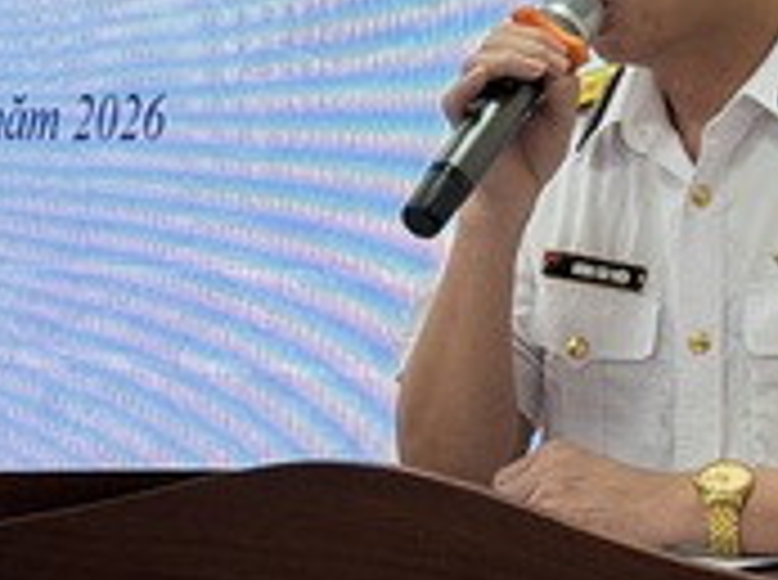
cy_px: -333
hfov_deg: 11.1
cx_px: 414
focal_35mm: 178
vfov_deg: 8.1
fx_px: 3992
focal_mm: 6.76
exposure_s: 1/120
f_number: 1.78
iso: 64
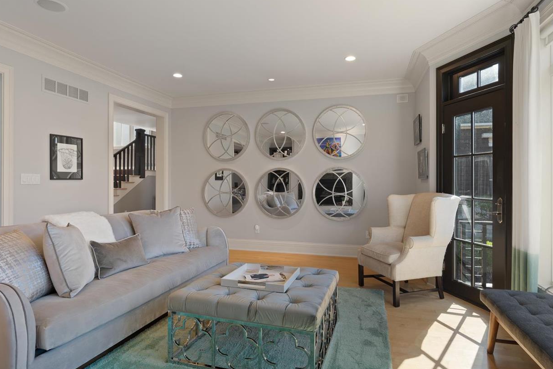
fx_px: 322
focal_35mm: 21
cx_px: 277
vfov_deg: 59.5
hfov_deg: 81.2
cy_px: 189
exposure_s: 1/10
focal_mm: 16
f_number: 8
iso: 400
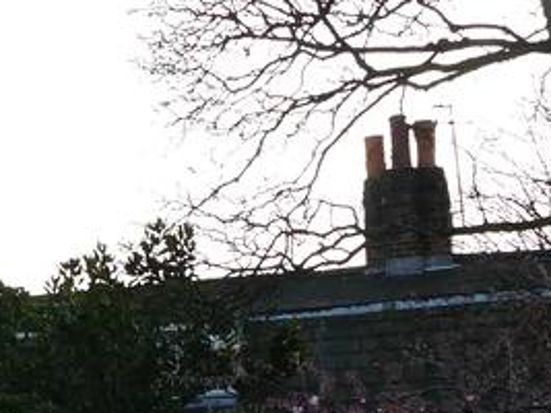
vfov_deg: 11.5
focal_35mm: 126
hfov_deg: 15.1
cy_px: 496
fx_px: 2005
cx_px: -114
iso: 160
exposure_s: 1/200
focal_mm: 14
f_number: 5
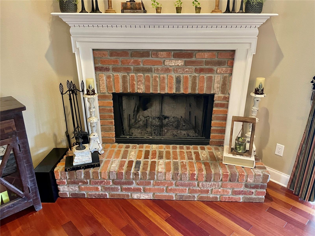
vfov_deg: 53.1
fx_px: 237
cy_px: 118
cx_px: 158
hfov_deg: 67.3
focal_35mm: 26
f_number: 1.6
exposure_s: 1/40
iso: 500
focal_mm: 4.2
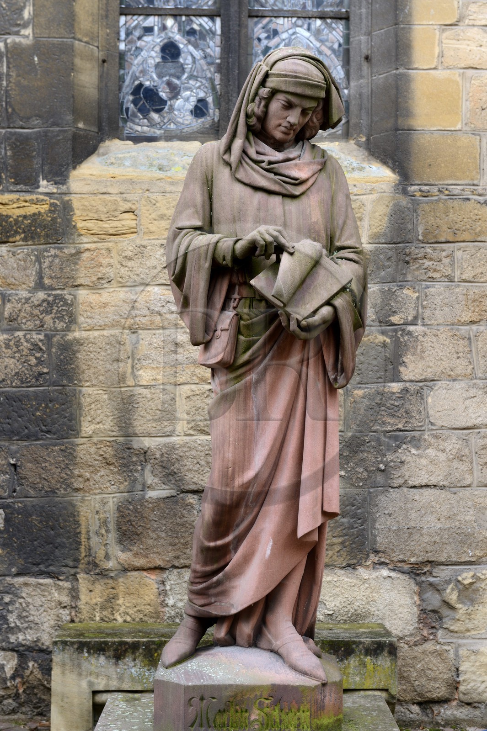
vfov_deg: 28.9
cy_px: 366
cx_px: 244
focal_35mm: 70
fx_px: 1422
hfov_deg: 19.4
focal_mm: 70
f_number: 7.1
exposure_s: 1/160
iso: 400
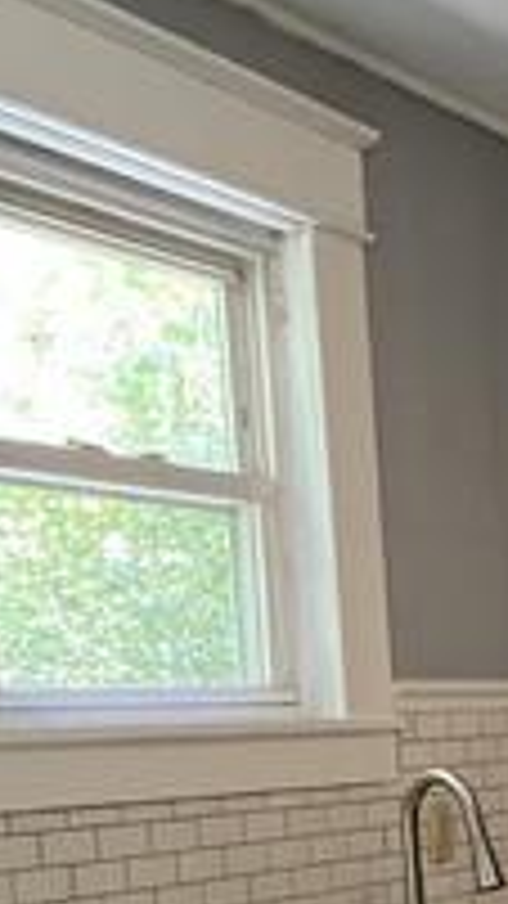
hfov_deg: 18.9
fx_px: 1437
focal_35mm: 60
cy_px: 989
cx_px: 618
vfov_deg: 31.1
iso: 200
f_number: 1.8
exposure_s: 1/120
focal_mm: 1.57
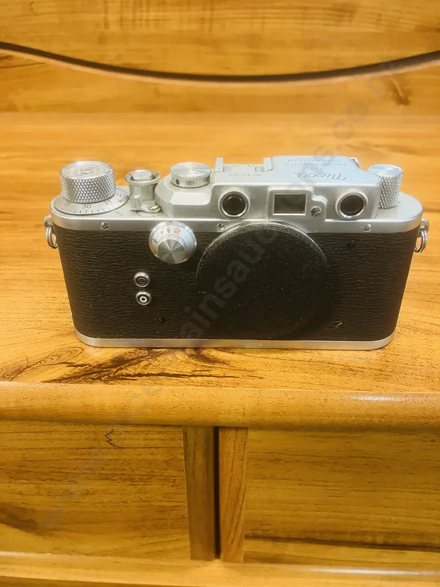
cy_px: 294
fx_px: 475
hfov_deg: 49.7
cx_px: 220
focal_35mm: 28
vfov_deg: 63.4
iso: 250
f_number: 1.8
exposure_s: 1/33
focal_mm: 3.99
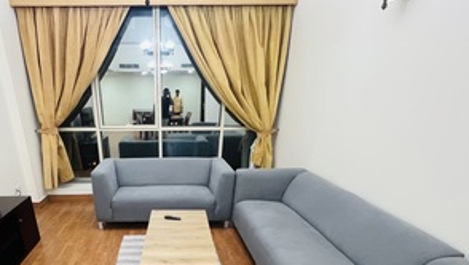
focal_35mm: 22
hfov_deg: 79.3
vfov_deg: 46.0
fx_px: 274
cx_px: 170
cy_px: 245
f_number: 1.8
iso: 400
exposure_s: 1/50
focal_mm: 1.57
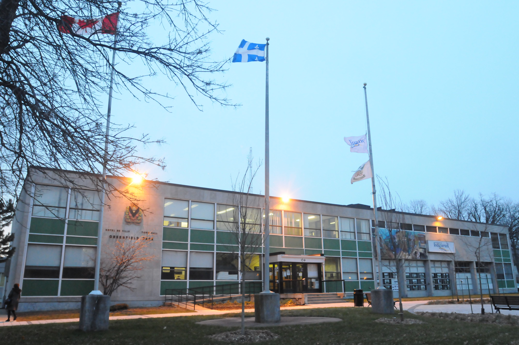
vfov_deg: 45.6
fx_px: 410
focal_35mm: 28
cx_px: 260
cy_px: 172
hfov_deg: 64.6
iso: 3200
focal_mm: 19
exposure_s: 1/60
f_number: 5.6
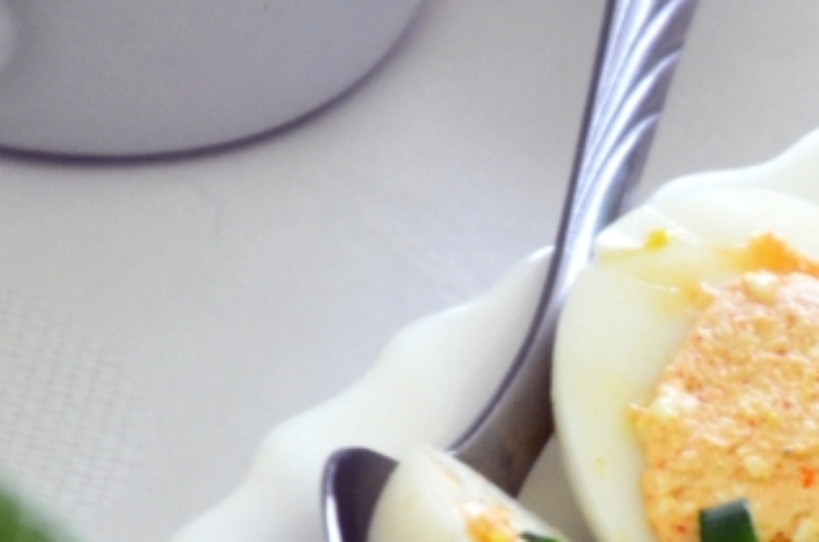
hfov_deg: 4.0
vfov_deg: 2.7
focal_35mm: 511
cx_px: 1146
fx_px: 11588
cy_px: 703
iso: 720
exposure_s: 1/60
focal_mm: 105
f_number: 5.6
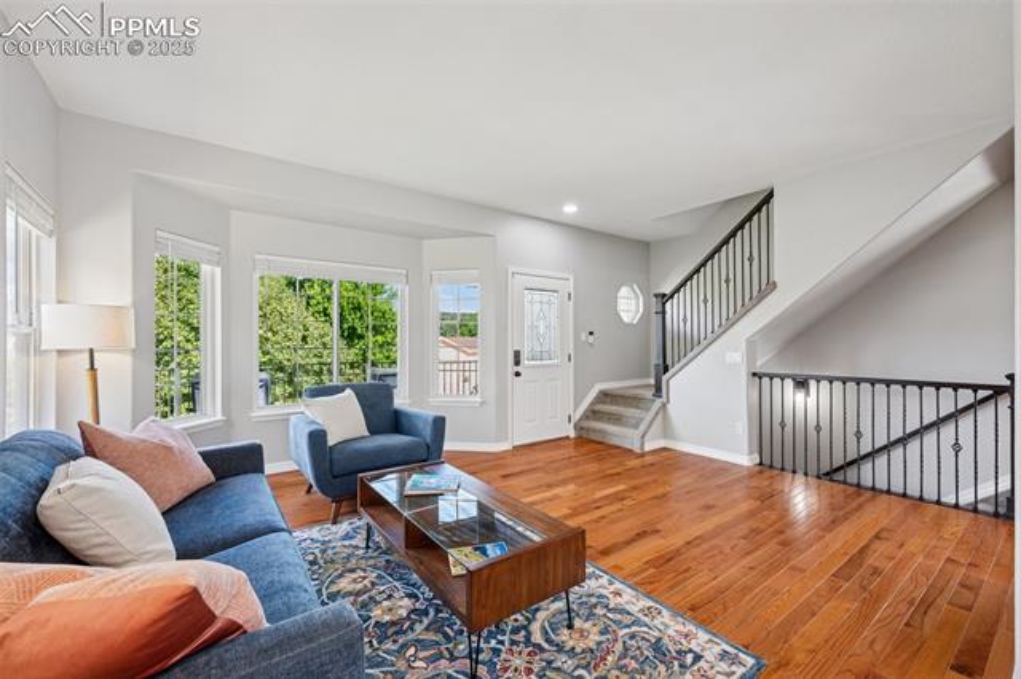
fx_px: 425
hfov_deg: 100.4
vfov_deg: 77.3
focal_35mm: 15
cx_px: 510
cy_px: 340
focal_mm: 15
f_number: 11
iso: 100
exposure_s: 1/5
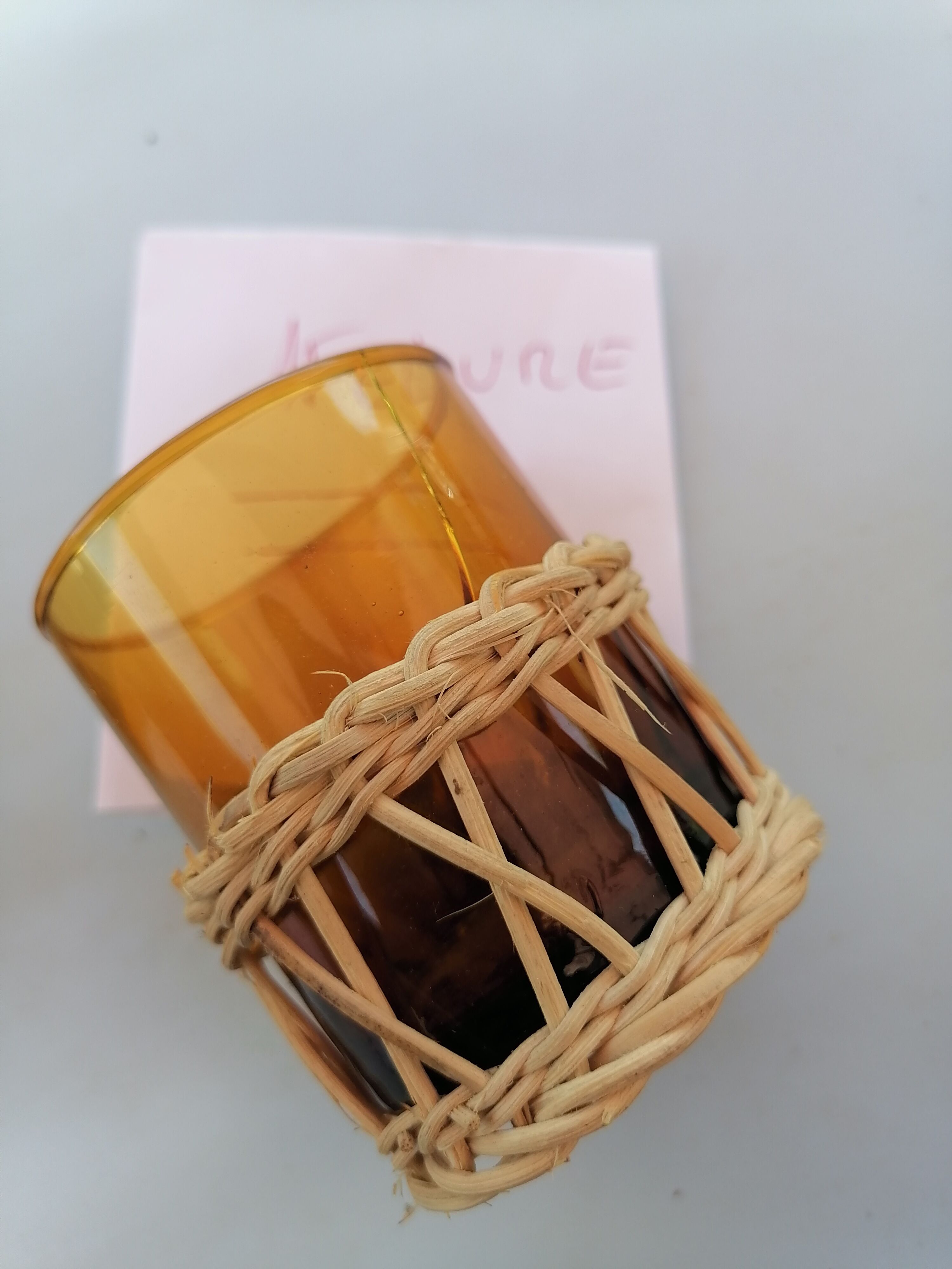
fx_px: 990
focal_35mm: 27
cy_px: 634
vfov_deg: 65.3
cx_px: 476
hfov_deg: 51.4
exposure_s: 1/144
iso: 50
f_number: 1.8
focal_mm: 5.3
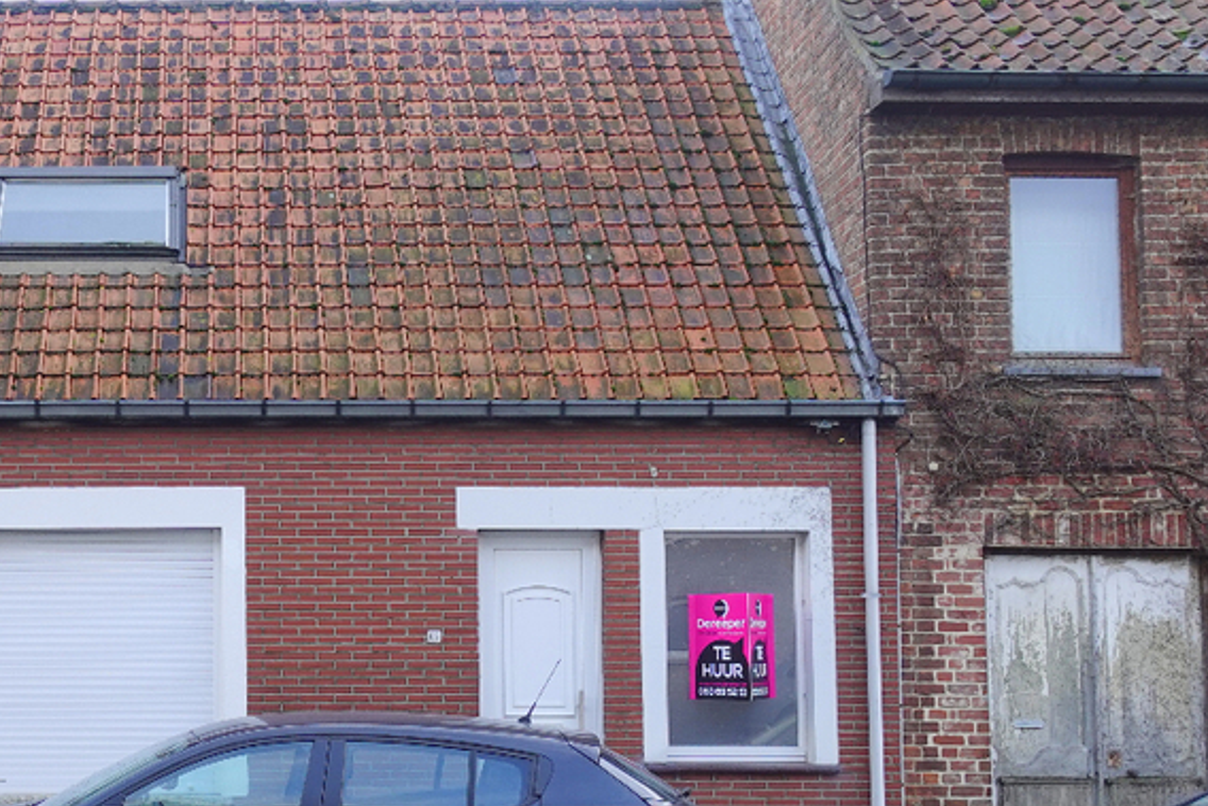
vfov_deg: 23.7
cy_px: 525
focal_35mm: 57
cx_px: 164
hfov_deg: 33.5
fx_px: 1913
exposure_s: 1/80
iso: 125
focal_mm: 8.8
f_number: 3.2
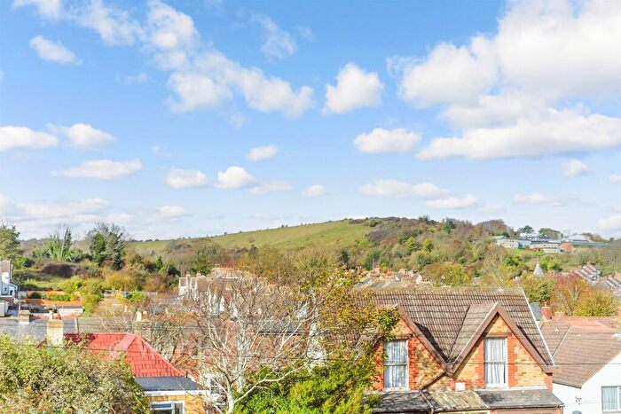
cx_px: 310
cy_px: 207
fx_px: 897
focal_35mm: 52
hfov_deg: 38.2
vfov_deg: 26.0
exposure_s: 1/640
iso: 200
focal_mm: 35
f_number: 6.3
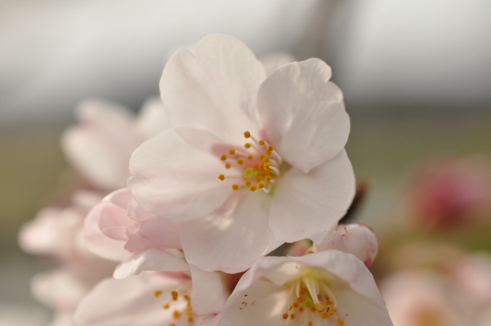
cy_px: 163
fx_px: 1021
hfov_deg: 27.0
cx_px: 246
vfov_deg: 18.1
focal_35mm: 75
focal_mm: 50
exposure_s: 1/400
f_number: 5.6
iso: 200
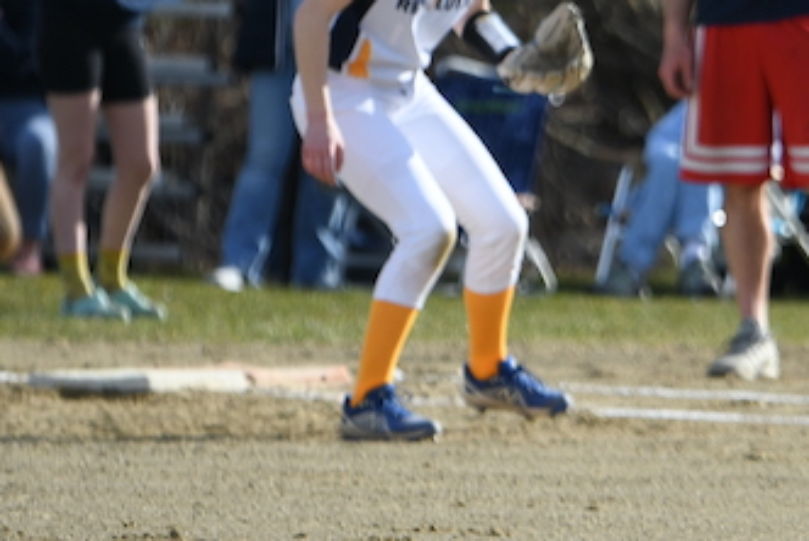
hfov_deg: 2.7
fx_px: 16868
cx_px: 1019
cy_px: 149
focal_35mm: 750
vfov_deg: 1.8
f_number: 3.5
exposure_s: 1/2000
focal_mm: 185
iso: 200
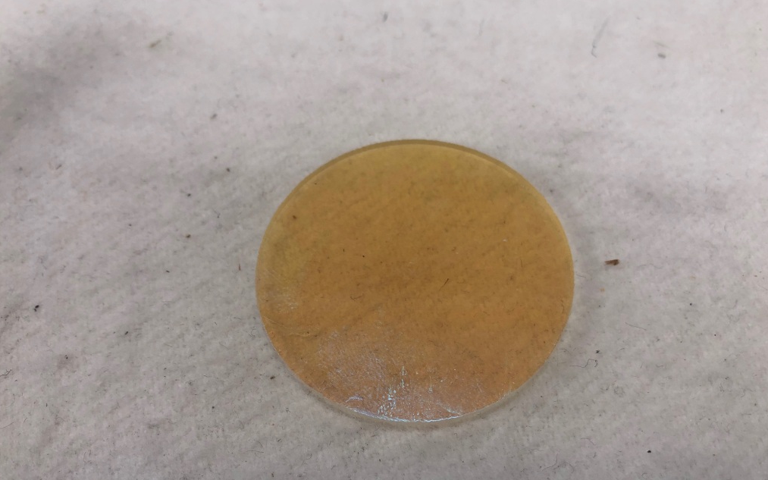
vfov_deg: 41.7
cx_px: 387
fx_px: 628
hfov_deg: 62.9
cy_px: 278
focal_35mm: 30
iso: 20
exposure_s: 1/291
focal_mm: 3.99
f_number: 1.8
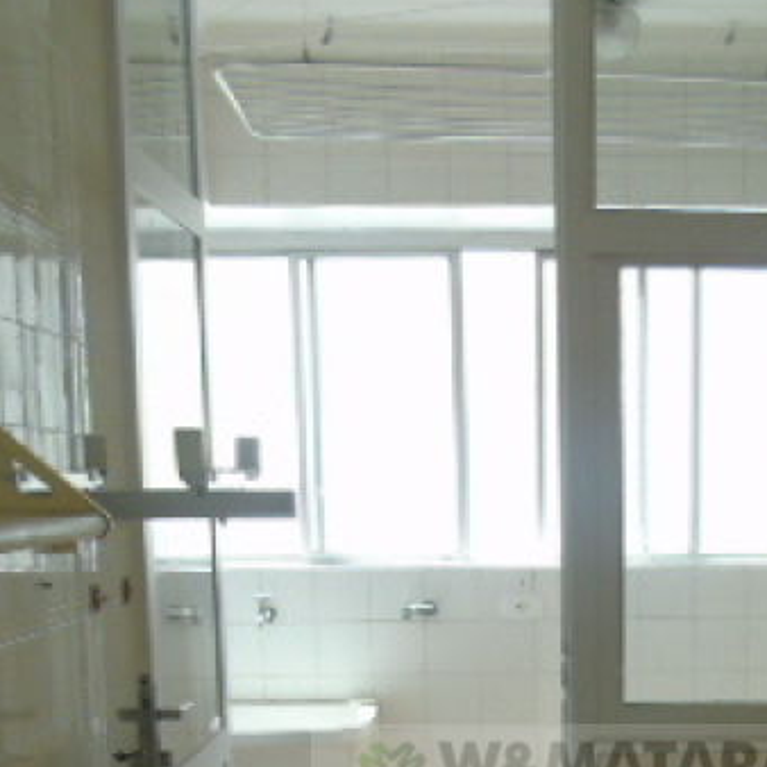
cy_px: 790
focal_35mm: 67
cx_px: 651
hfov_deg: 25.1
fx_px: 1680
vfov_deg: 24.4
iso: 80
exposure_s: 1/80
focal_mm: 4.4
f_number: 3.4
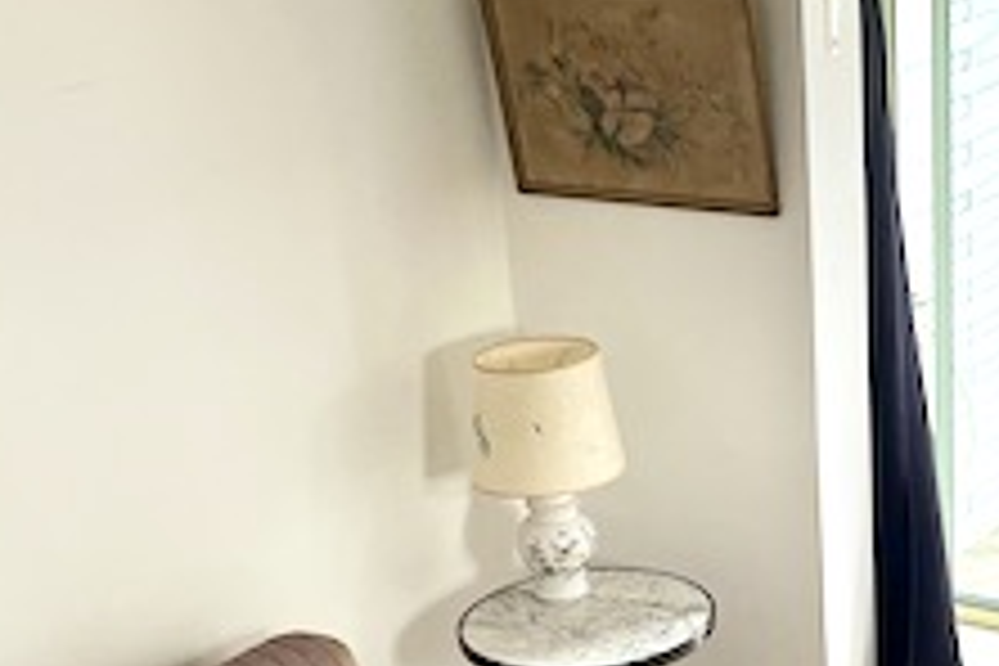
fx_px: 2164
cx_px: 688
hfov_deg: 25.8
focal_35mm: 78
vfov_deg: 17.0
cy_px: 693
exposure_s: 1/121
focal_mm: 5.1
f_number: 1.6
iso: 100
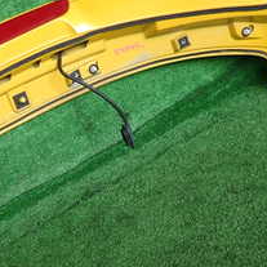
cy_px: 165
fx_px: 558
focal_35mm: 64
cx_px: 26
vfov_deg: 26.8
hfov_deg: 26.0
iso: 100
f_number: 2
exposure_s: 1/100
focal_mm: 4.5
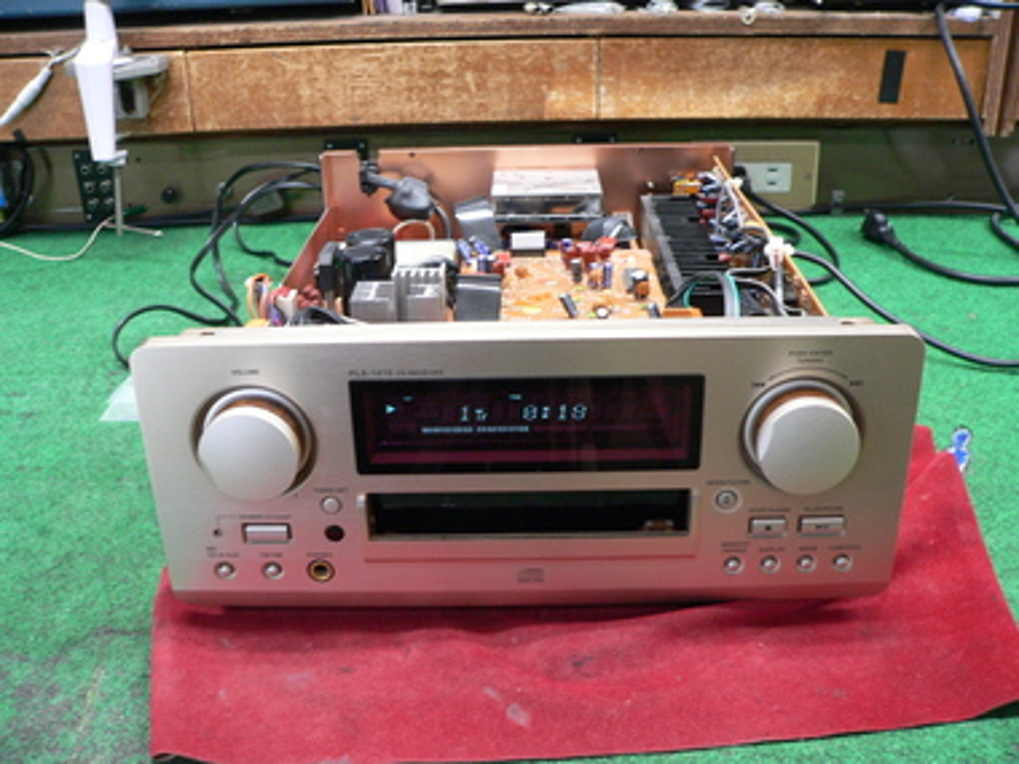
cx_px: 510
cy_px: 382
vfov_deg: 39.7
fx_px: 1060
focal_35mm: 36
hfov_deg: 51.4
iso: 200
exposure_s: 1/8
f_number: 2.8
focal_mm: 6
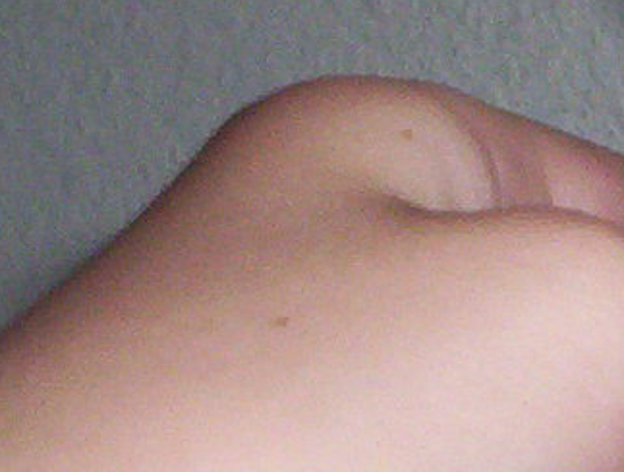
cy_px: 441
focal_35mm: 192
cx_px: 1321
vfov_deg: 7.7
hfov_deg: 9.5
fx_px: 3470
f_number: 4.5
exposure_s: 1/60
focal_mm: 4.99
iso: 140
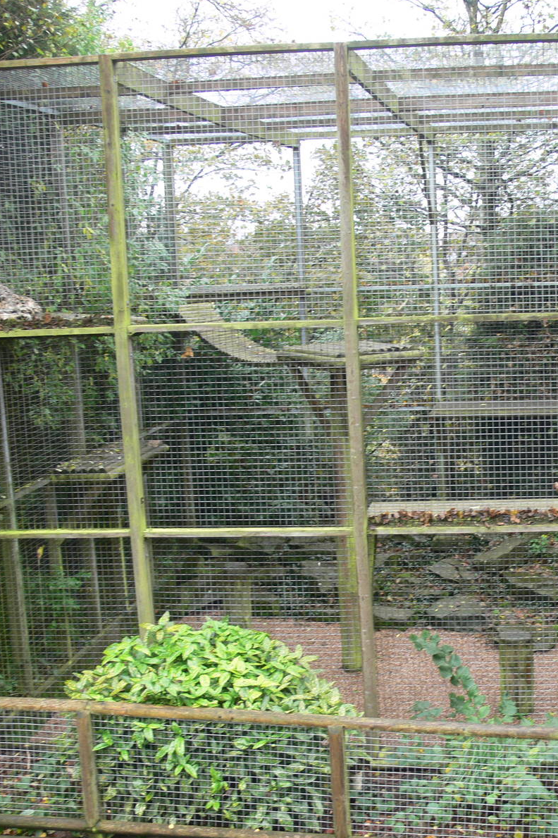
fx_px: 1140
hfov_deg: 26.5
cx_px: 508
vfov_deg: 40.4
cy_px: 419
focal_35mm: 49
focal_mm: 7.4
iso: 80
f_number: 3.2
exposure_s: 1/50
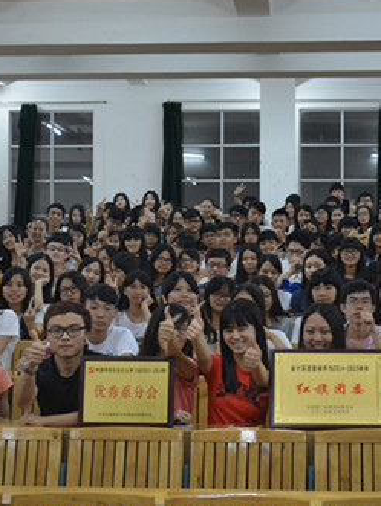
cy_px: 288
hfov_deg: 20.7
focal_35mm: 71
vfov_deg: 27.3
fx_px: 1040
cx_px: 242
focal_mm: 24
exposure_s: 1/30
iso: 1100
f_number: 3.8
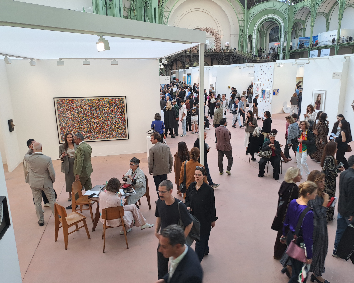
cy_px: 143
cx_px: 182
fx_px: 283
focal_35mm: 27
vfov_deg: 53.2
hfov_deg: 64.1
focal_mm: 4.65
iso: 32
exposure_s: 1/50
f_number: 1.8
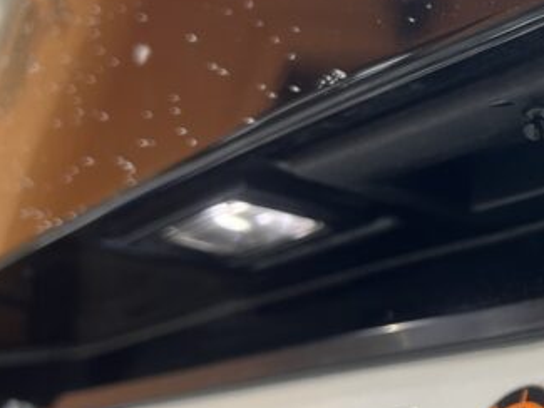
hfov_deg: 21.7
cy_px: 269
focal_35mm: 82
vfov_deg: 18.0
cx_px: 690
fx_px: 1289
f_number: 1.5
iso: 40
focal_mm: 5.7
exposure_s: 1/208
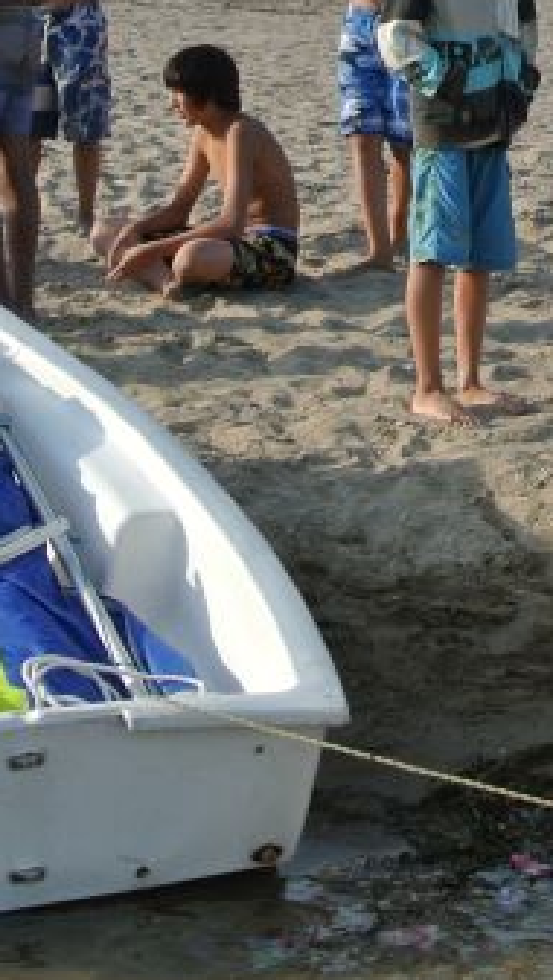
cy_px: 176
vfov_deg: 18.4
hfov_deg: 10.4
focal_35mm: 115
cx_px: 661
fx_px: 2993
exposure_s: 1/400
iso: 100
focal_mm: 14
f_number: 5
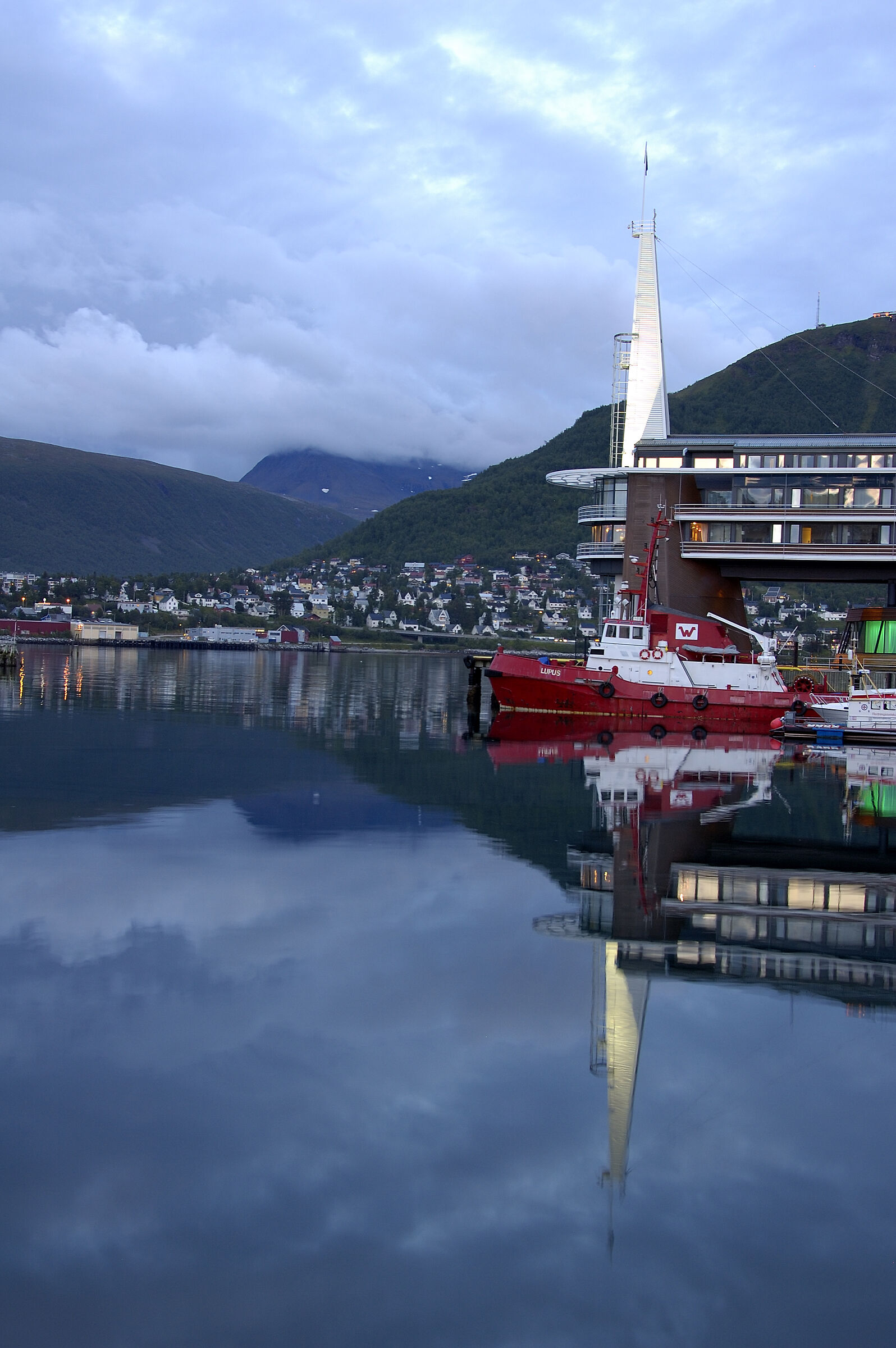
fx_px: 1739
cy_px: 674
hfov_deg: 28.9
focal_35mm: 46
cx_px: 448
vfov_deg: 42.4
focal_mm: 31
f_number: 8
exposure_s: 1/1.3
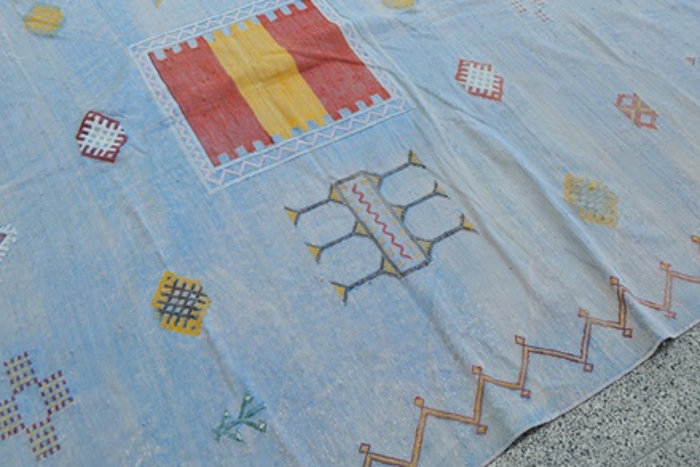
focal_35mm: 41
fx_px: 797
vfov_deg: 32.5
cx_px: 389
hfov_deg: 47.3
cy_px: 167
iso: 220
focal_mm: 20
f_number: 5.6
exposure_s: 1/125
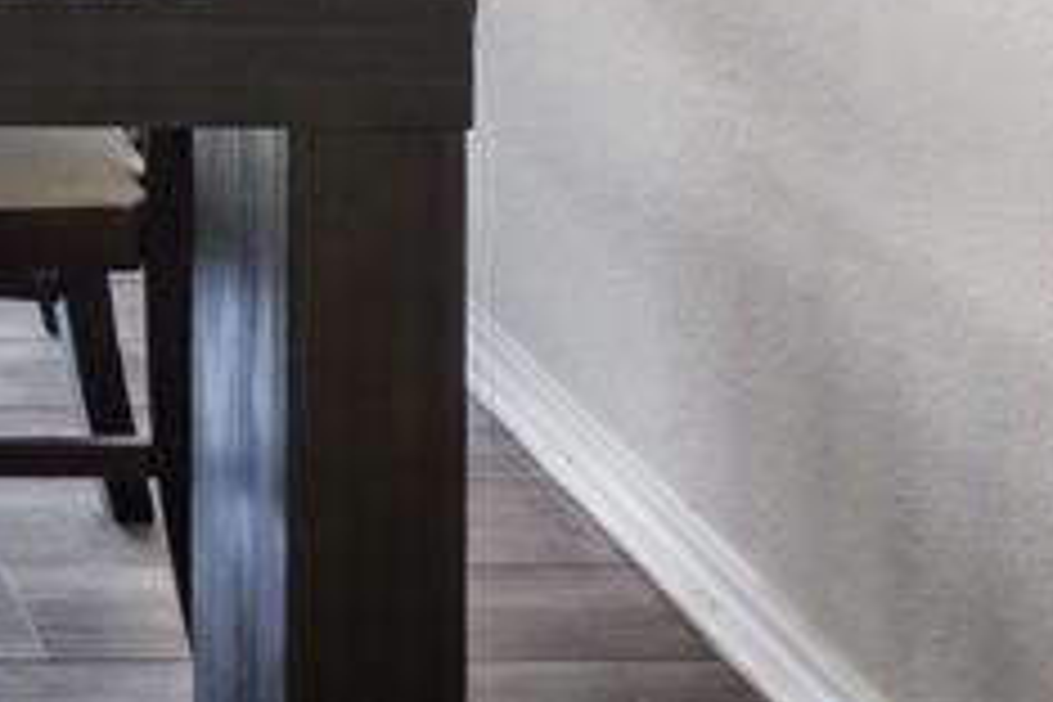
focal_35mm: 92
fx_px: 2691
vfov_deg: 12.5
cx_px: -832
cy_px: -828
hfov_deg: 17.8
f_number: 8
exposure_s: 1/50
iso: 400
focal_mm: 14
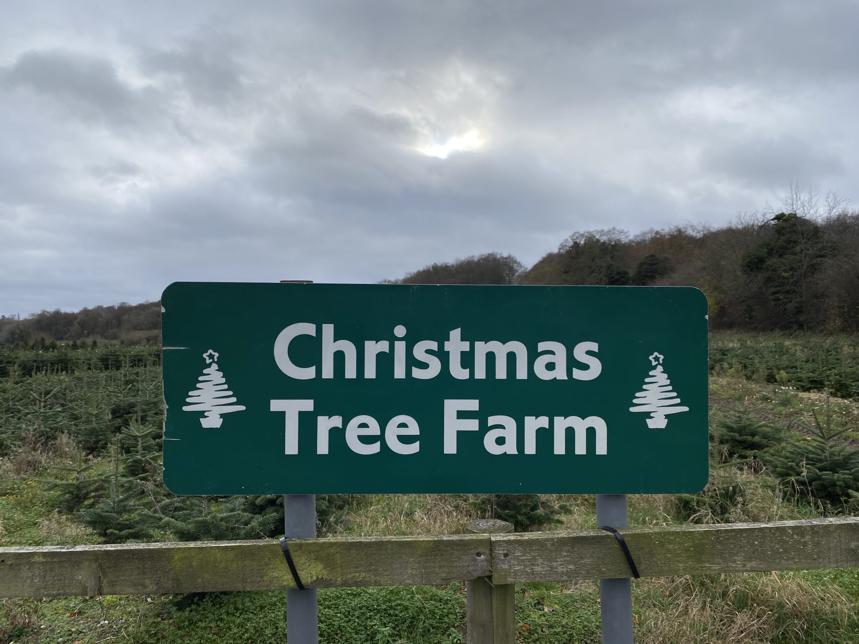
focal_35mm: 26
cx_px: 430
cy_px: 322
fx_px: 645
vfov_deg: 53.1
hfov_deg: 67.3
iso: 32
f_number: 1.8
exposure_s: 1/1543
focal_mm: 4.25
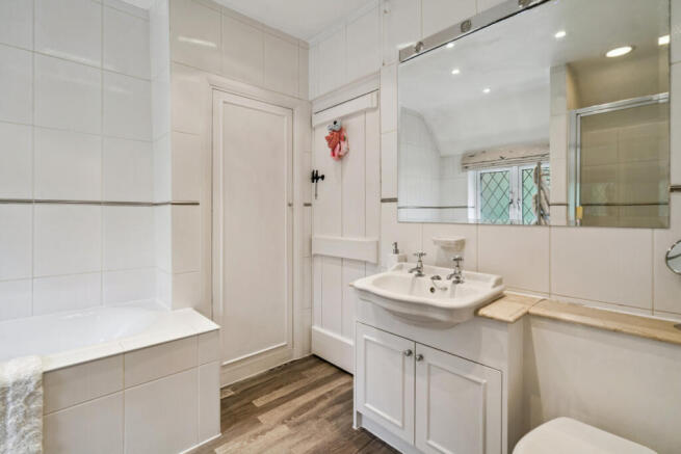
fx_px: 303
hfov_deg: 96.7
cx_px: 340
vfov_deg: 73.8
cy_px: 227
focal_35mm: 16
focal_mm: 16
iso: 320
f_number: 7.1
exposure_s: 1/25
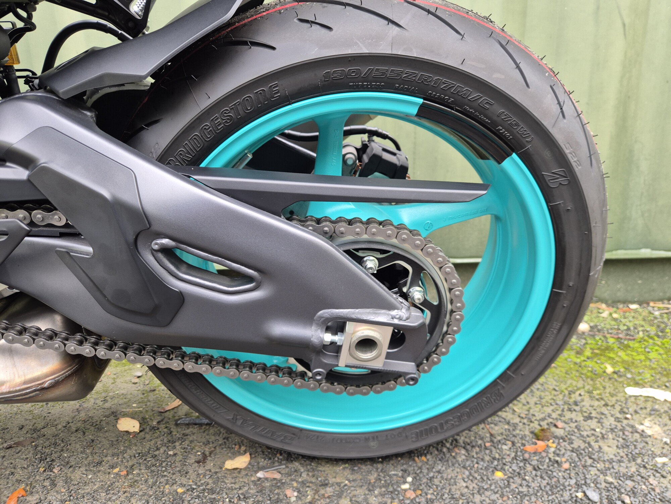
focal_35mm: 23
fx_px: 446
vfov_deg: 58.9
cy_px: 252
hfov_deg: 73.9
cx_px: 336
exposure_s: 1/100
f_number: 1.8
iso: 160
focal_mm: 5.4
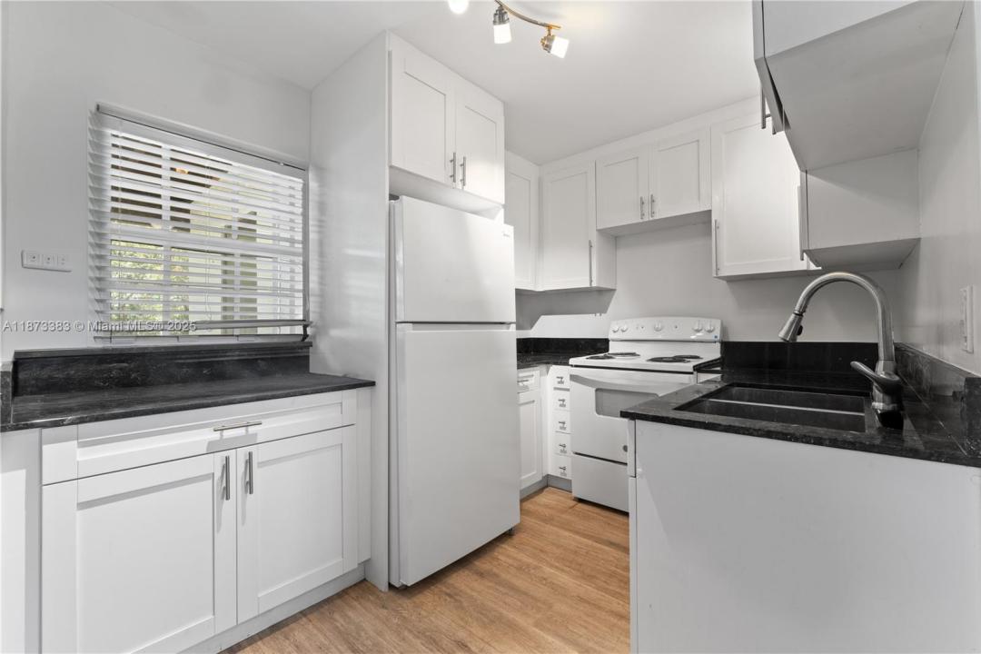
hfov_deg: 100.4
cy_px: 327
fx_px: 409
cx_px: 490
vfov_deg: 77.3
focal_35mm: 15
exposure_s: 4
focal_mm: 10
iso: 100
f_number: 9
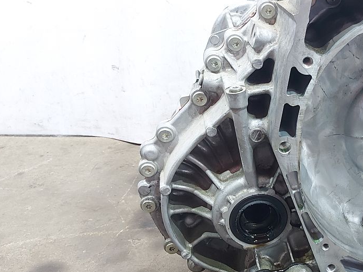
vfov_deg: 30.2
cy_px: 158
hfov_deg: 37.0
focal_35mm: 48
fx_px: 503
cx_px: 331
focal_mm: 5.23
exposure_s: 1/25
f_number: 1.8
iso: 250
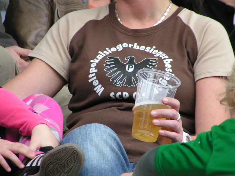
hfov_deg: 5.2
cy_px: 88
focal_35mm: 380
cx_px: 118
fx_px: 2580
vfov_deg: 3.9
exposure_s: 1/250
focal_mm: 58
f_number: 3.5
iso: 200
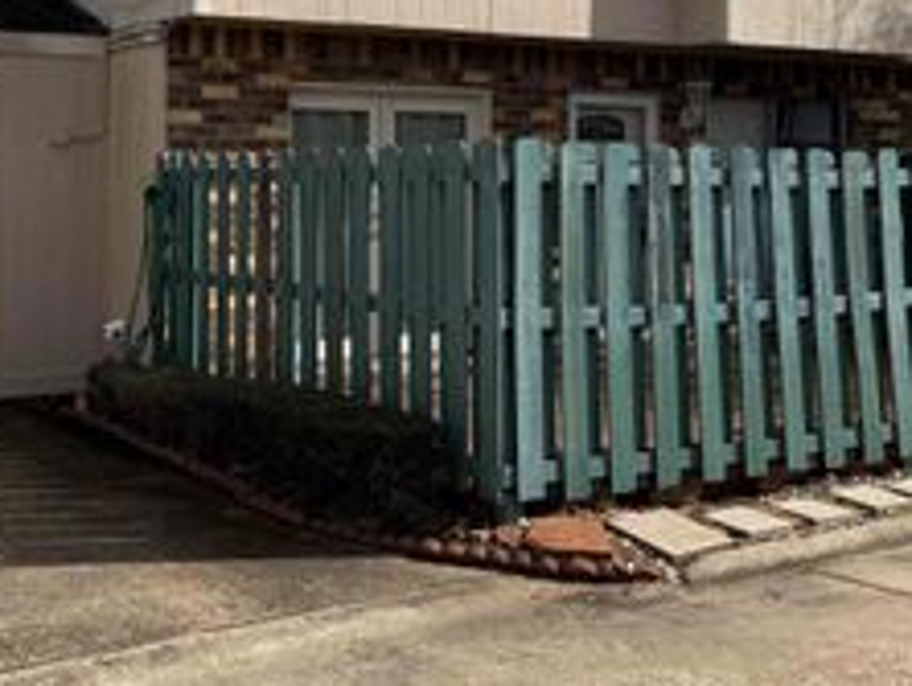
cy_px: 129
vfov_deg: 26.5
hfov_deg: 35.4
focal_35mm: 54
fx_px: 1424
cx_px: 374
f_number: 1.78
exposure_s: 1/8130
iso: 80
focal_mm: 6.76
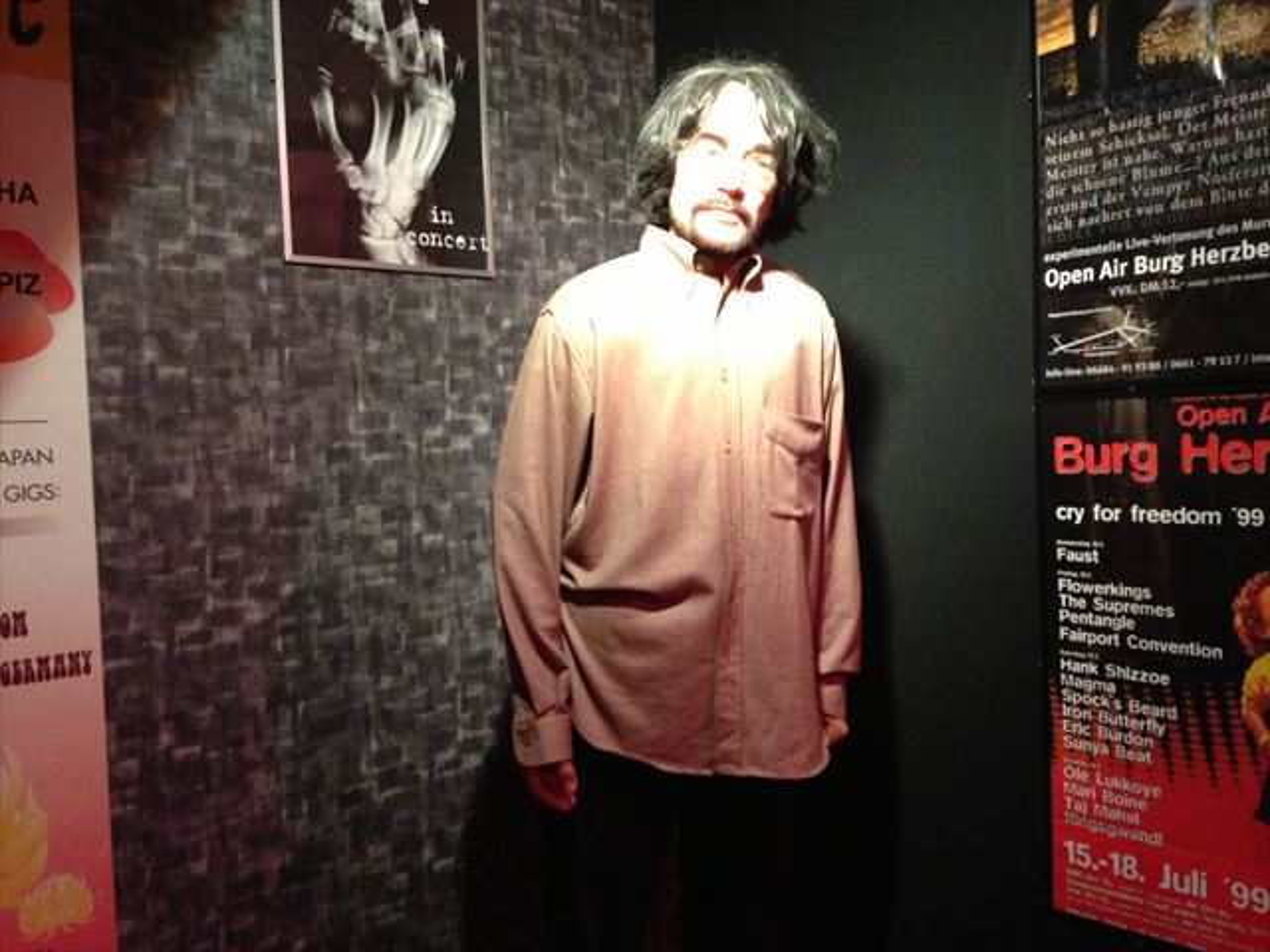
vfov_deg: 42.9
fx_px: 1211
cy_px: 476
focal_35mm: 33
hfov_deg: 55.4
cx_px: 635
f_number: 2.4
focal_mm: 4.13
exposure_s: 1/15
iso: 400
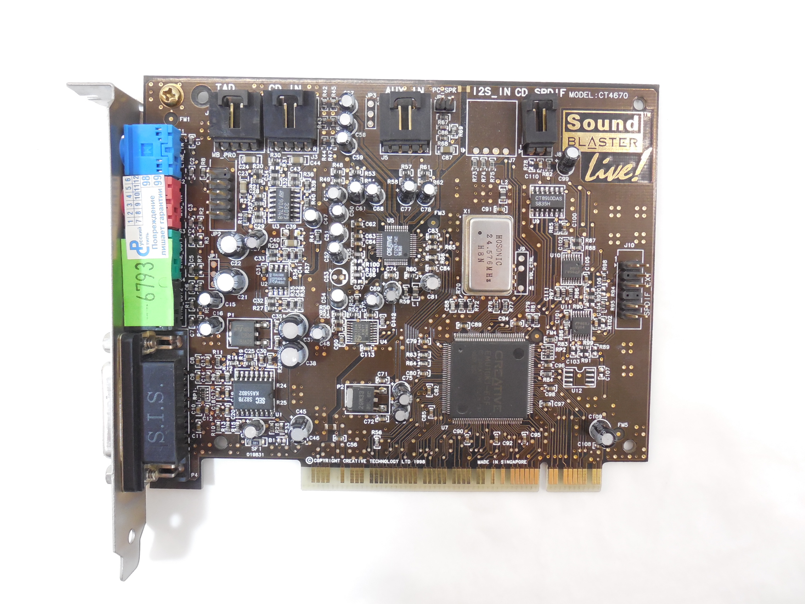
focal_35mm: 26
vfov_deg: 53.1
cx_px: 402
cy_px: 302
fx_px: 605
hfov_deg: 67.3
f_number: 3.5
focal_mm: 4.6
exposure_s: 1/30
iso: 280
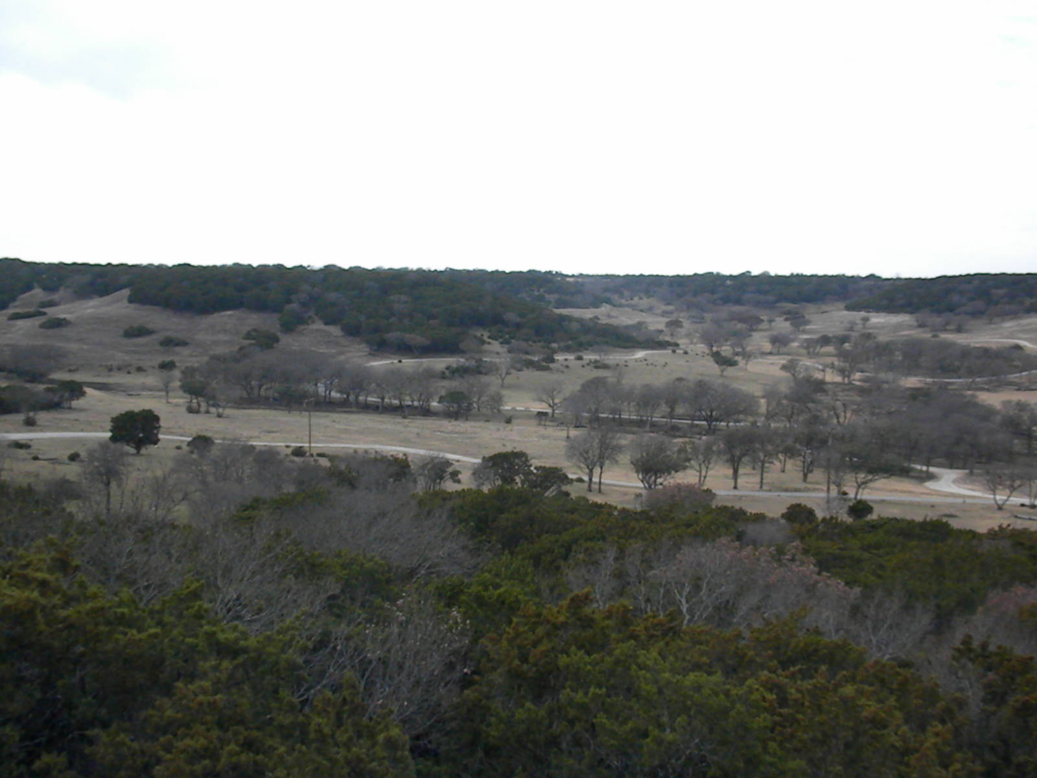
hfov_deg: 50.1
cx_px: 518
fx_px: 1108
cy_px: 389
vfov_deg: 38.7
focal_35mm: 37
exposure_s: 1/425
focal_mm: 6.6
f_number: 10
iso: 640
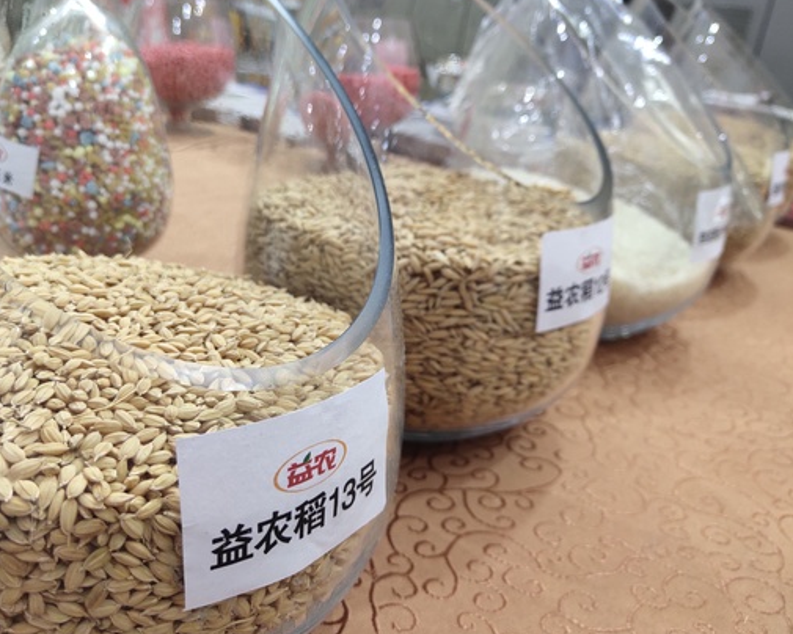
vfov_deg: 44.5
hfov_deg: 54.0
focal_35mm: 33
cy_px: 308
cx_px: 335
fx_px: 775
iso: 96
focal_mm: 4.27
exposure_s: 1/100
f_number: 1.8
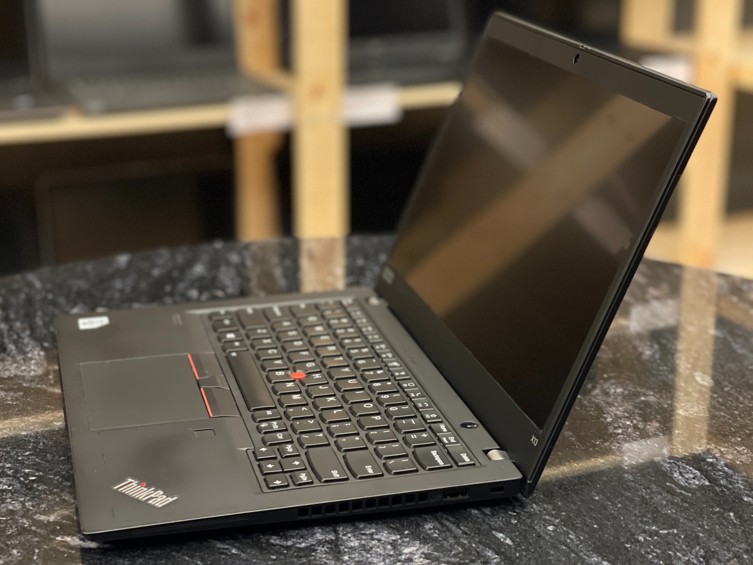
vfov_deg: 22.9
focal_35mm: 64
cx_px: 376
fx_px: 1392
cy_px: 282
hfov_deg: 30.3
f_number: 2.2
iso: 400
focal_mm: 7.5
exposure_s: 1/39
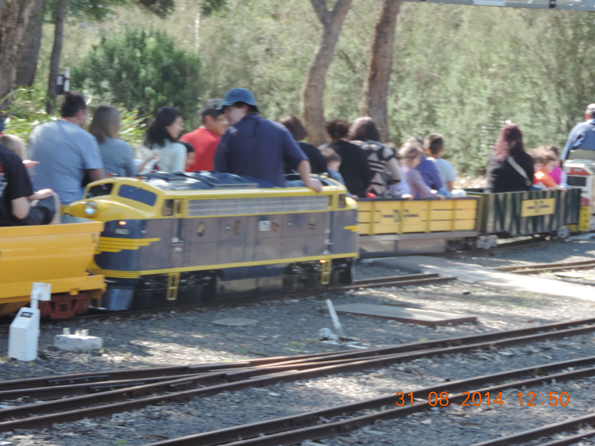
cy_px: 223
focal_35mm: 155
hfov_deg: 12.7
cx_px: 298
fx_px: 2664
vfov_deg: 9.6
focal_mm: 27.6
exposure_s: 1/125
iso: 140
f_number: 4.4
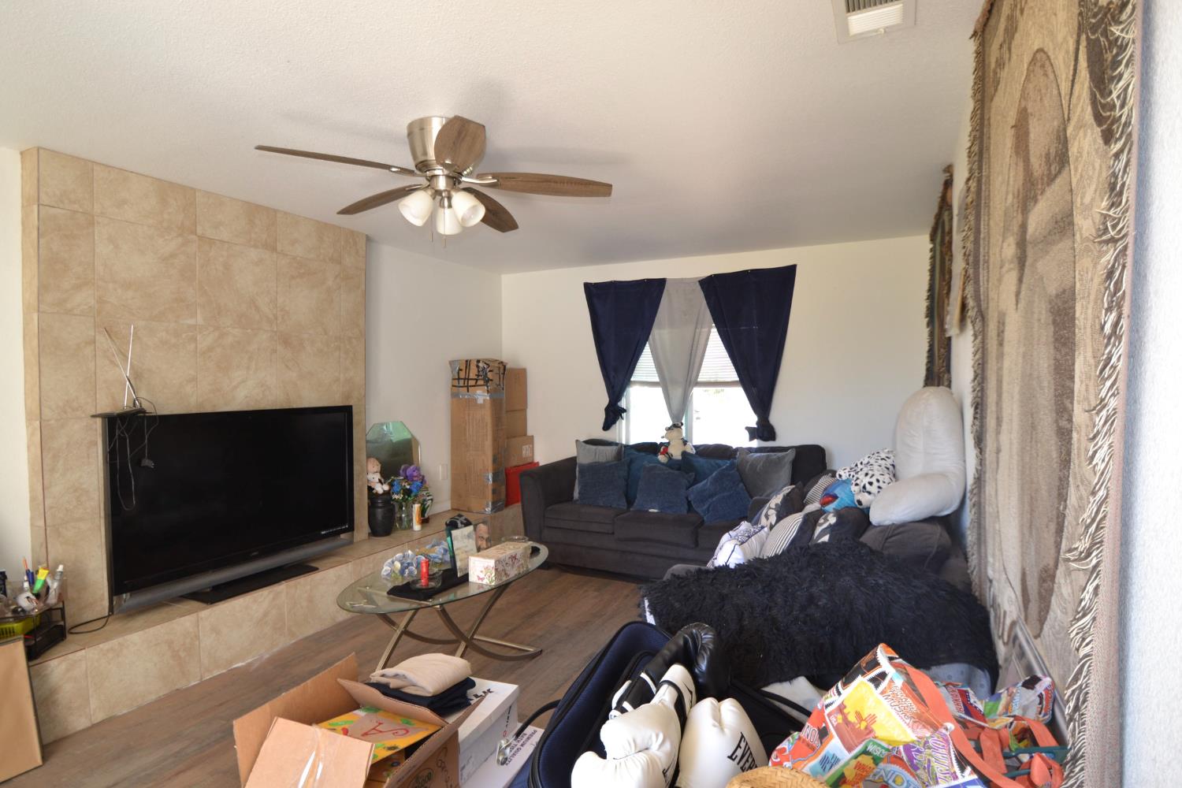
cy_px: 394
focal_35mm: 18
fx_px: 591
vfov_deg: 67.4
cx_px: 591
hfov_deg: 90.0
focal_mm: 12
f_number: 4
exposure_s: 1/60
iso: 400
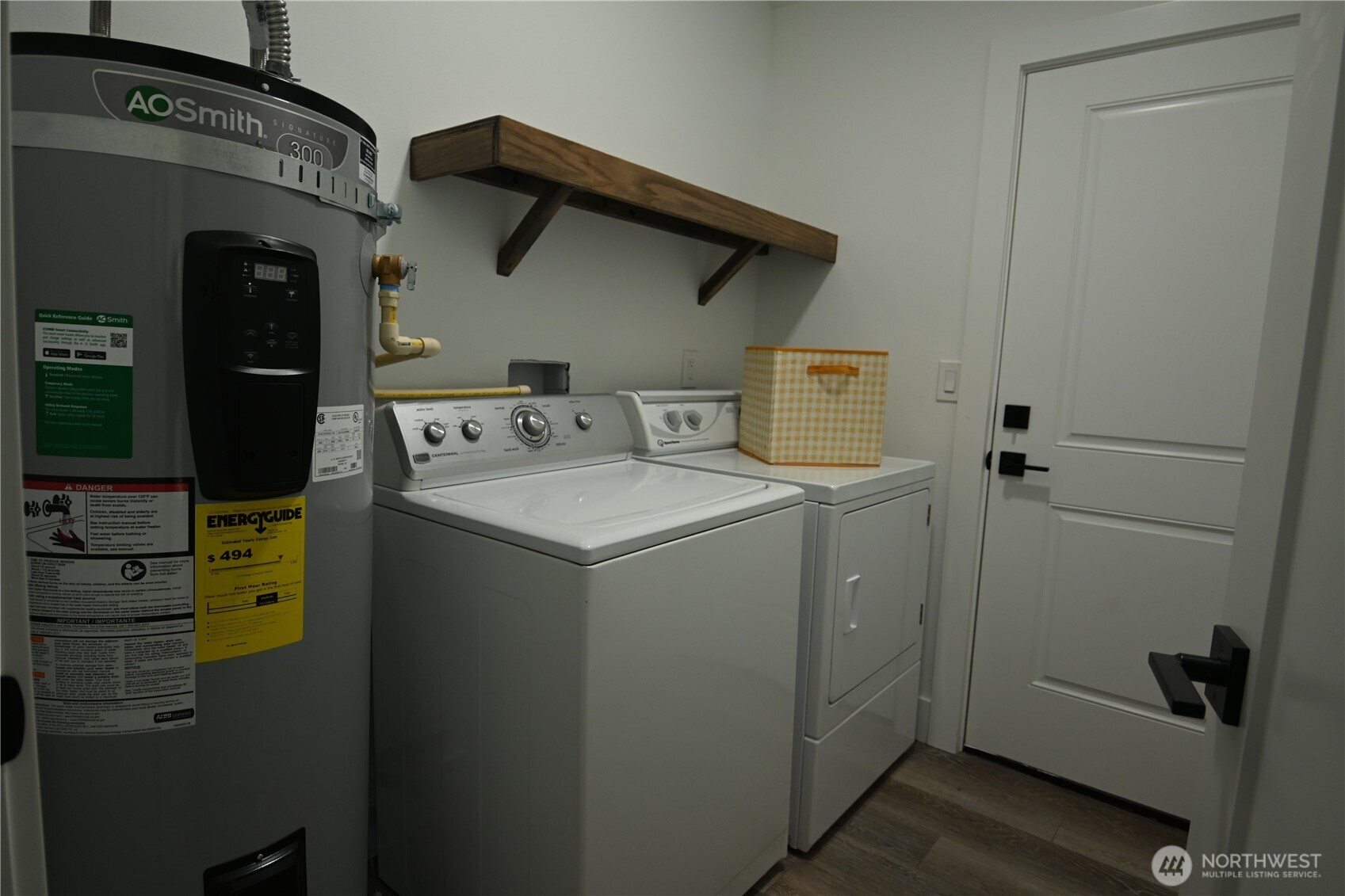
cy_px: 448
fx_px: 728
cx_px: 672
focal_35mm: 20
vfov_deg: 63.2
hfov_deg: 85.4
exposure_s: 1/60
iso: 450
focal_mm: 13
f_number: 3.8
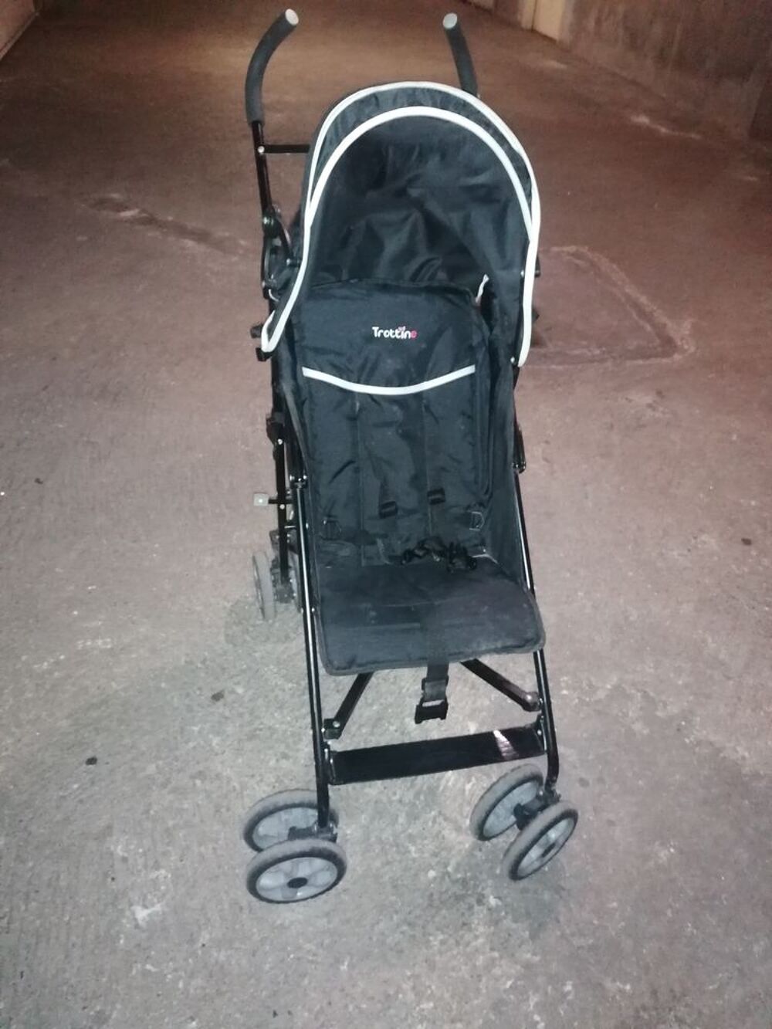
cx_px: 386
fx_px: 803
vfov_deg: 65.3
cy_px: 514
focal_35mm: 27
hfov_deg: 51.4
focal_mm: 4.75
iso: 1600
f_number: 1.8
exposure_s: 1/16.7
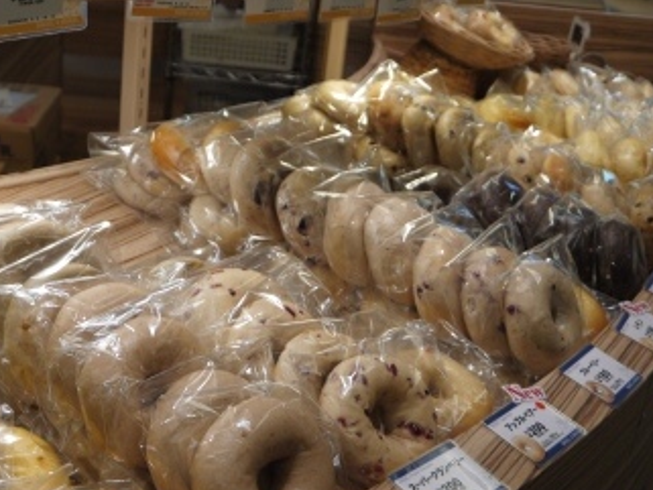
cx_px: 230
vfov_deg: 27.5
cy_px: 268
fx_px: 1000
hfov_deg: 35.9
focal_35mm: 53
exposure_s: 1/60
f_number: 4.3
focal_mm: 19
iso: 250
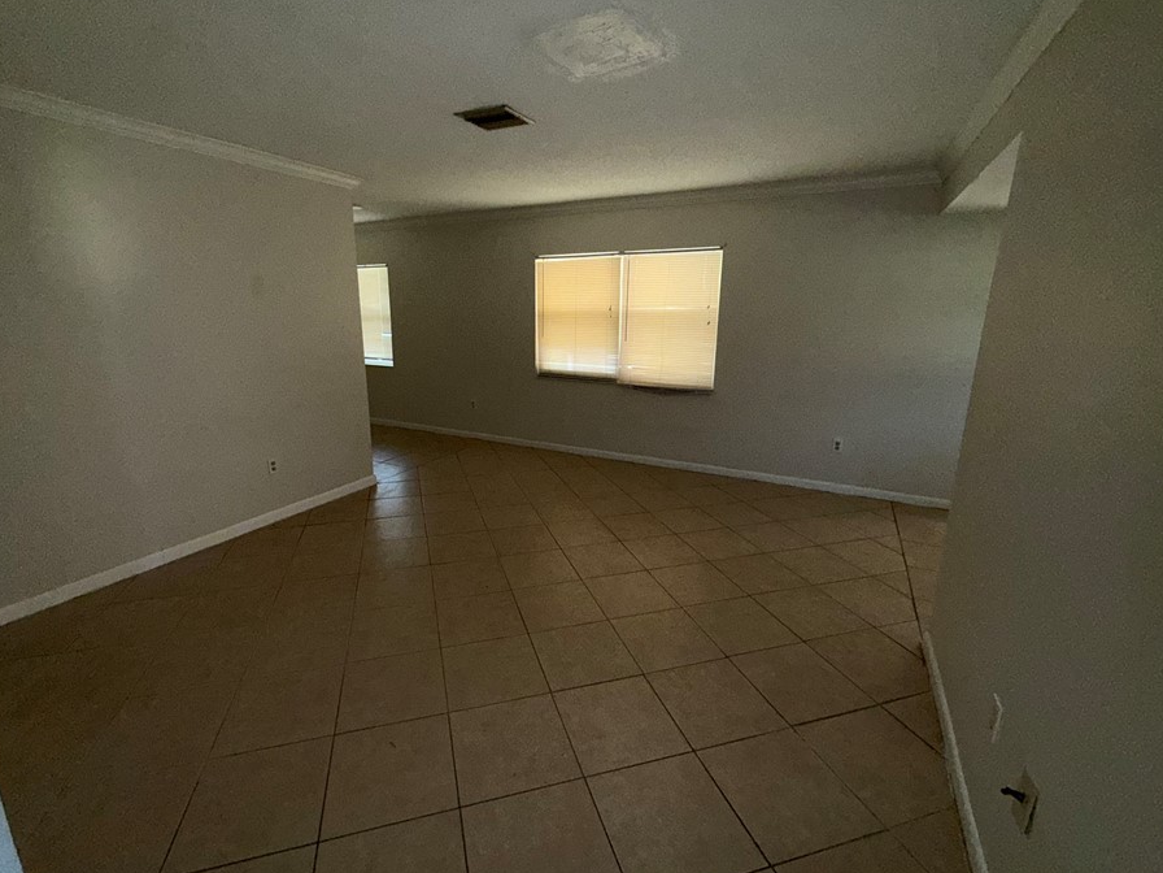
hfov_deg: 94.4
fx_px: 538
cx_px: 552
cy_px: 430
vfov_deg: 78.1
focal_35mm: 16
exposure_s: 1/60
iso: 125
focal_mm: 2.22
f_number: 2.2
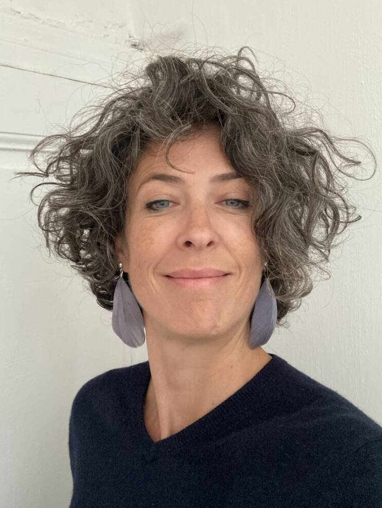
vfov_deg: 51.3
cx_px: 188
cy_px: 250
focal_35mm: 36
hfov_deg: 39.7
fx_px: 529
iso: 500
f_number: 2.2
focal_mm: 2.87
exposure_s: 1/30
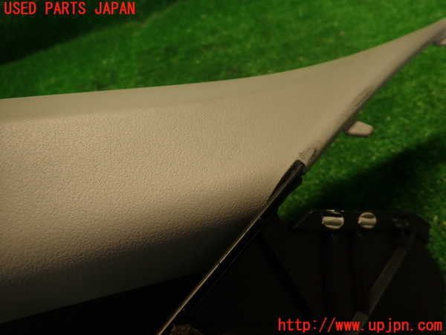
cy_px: 168
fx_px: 322
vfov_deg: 54.9
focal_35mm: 25
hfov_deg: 69.4
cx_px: 223
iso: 200
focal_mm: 4.5
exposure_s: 1/50
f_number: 2
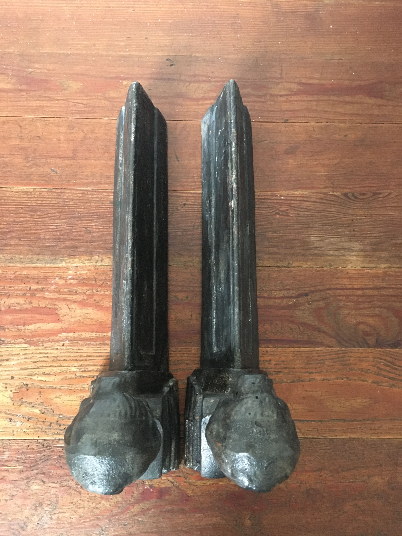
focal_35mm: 29
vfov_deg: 61.7
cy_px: 268
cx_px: 201
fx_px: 449
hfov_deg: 48.2
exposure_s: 1/17
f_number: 2.2
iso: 250
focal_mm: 4.15
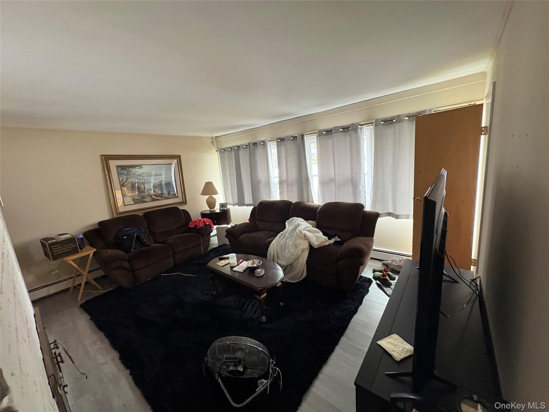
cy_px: 206
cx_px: 274
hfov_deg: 102.1
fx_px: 222
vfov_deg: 85.7
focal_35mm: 14
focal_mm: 2.22
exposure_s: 1/60
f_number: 2.2
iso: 400
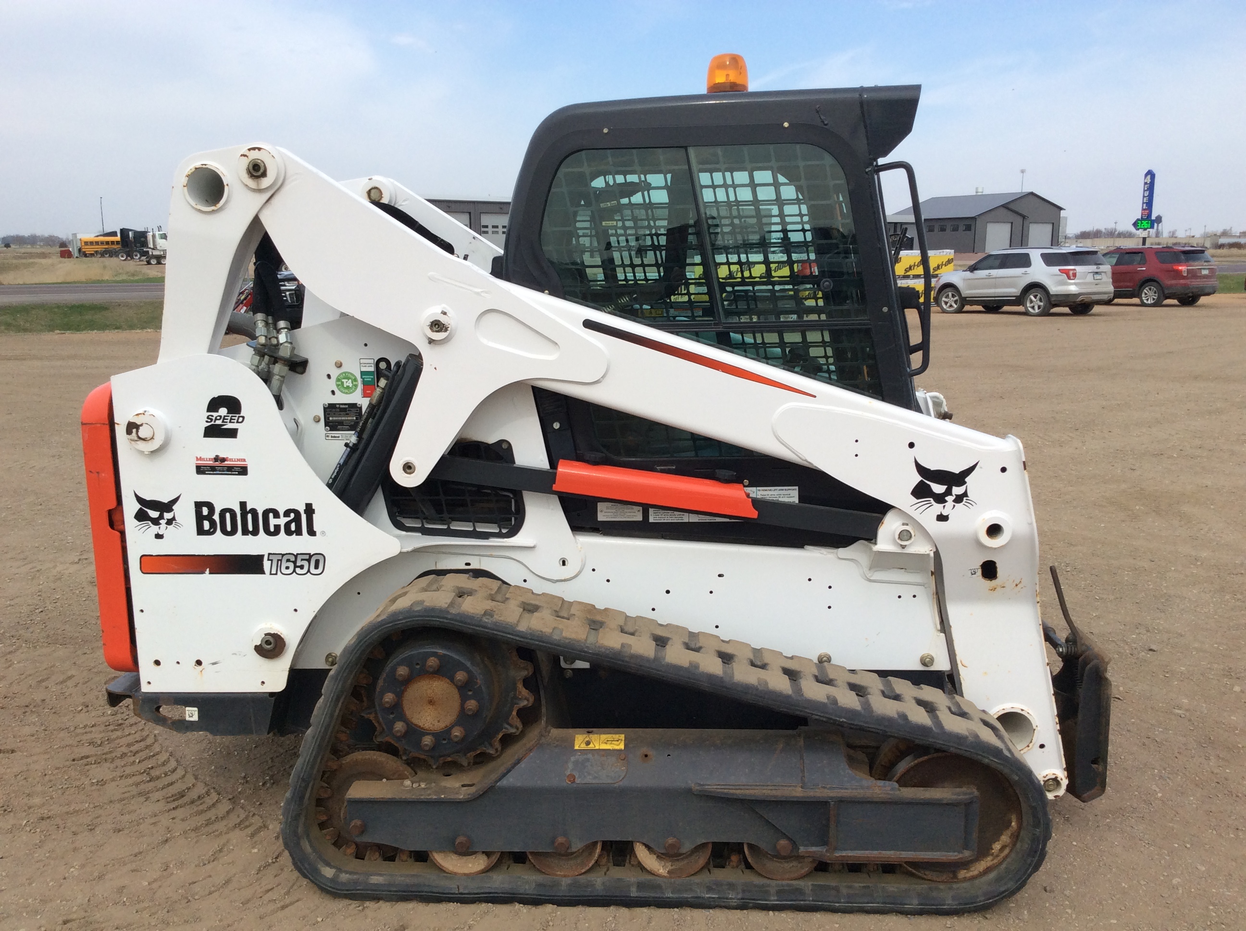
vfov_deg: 44.1
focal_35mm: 32
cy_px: 466
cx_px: 623
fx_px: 1150
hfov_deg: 56.9
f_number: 2.4
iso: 32
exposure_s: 1/1079
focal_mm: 3.3
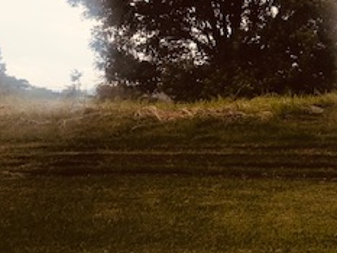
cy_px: 147
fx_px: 750
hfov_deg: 22.4
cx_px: 451
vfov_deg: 19.1
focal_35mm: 77
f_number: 1.8
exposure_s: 1/1597
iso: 20
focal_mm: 3.99
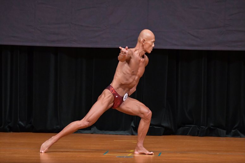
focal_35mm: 300
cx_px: 122
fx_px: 2041
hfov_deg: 6.9
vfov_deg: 4.6
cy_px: 82
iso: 5000
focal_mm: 200
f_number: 5.6
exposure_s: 1/400
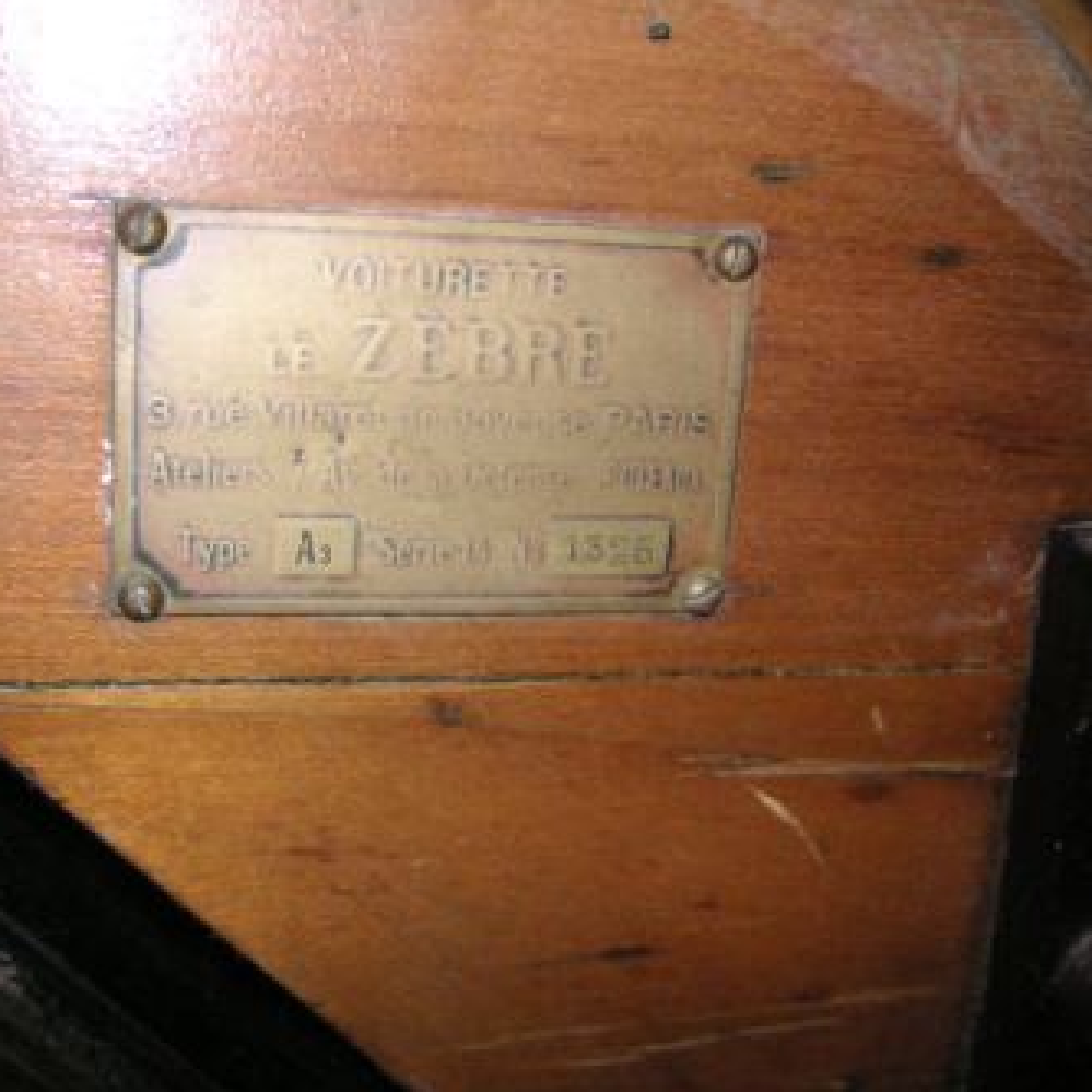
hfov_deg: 38.3
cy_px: 544
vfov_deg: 38.3
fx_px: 1570
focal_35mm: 44
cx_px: 462
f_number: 6.7
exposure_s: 1/45
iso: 160
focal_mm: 6.1
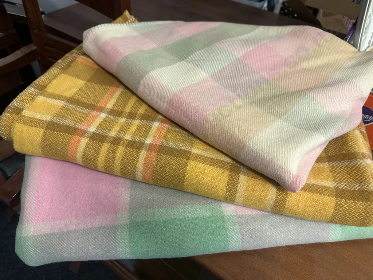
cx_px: 186
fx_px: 259
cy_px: 140
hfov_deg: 71.6
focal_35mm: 24
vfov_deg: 56.8
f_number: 1.78
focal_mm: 6.86
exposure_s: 1/50
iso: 200
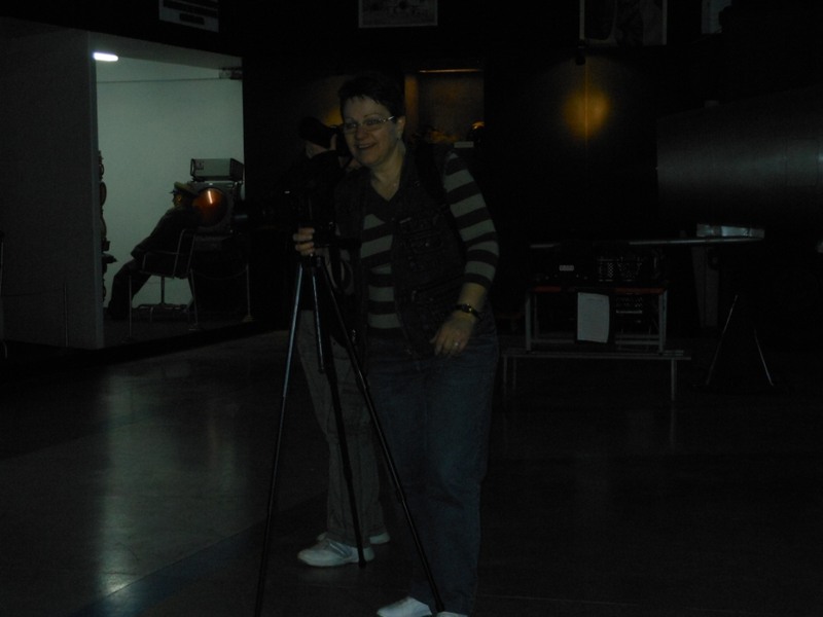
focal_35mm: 76
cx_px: 412
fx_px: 1807
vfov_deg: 19.4
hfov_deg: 25.7
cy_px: 308
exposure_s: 1/60
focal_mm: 13.6
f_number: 4.4
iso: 400
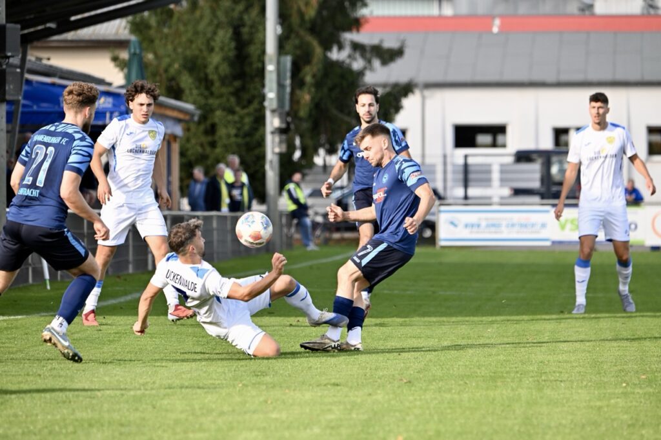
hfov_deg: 7.9
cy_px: 220
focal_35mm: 260
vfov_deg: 5.3
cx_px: 330
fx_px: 4772
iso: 1600
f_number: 6.3
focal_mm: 260
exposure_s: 1/1600
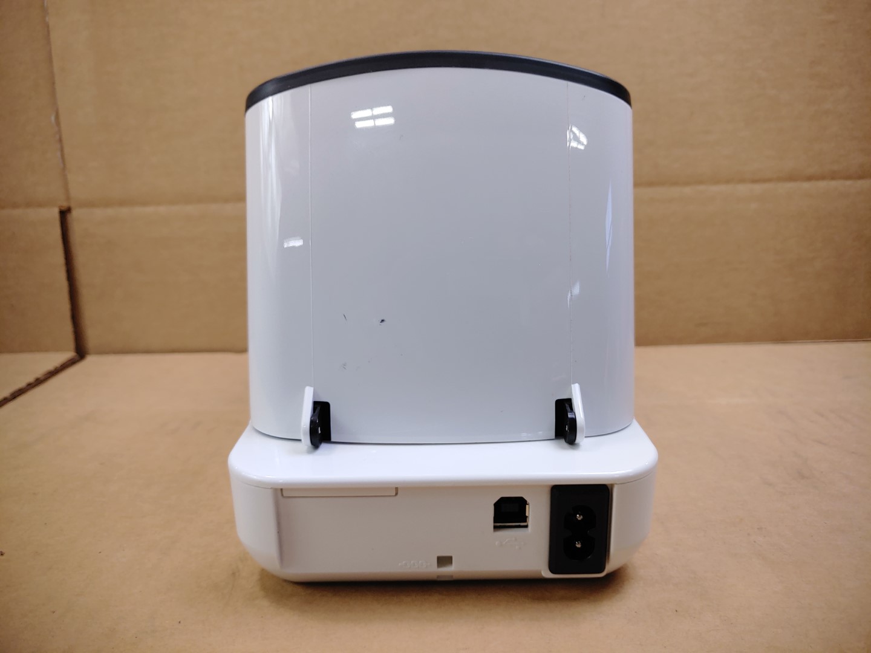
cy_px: 326
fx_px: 654
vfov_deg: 53.1
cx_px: 436
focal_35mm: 26
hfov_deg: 67.3
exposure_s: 1/178
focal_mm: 4.36
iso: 50
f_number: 1.8
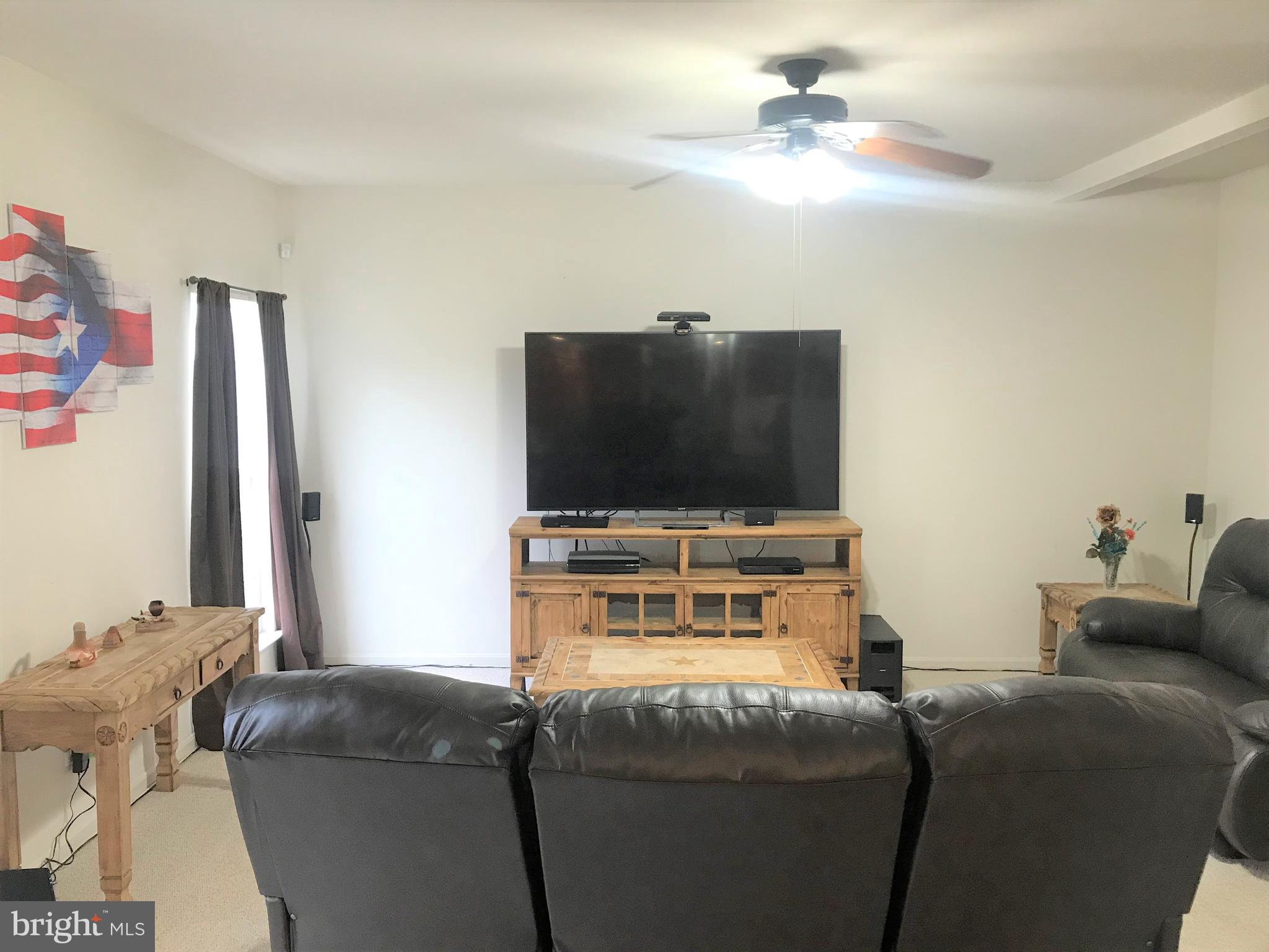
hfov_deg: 63.4
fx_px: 1026
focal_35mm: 28
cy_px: 476
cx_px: 634
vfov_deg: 49.7
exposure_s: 1/17
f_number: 1.8
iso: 40
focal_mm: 3.99
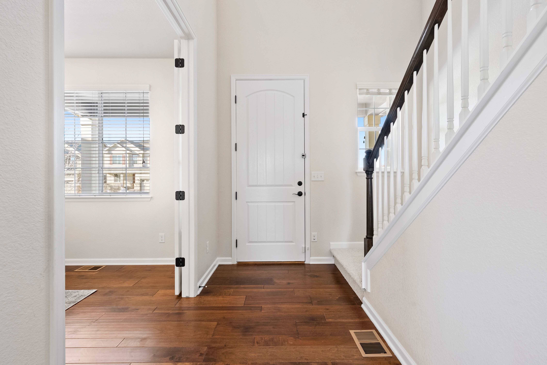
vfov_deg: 70.5
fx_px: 258
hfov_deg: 93.2
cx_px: 274
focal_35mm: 17
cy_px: 182
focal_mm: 17
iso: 640
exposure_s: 1/8
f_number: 8
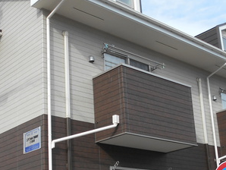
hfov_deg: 31.6
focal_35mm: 61
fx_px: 399
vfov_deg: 23.8
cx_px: 97
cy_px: 128
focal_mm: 4.6
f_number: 3.2
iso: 80
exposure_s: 1/500
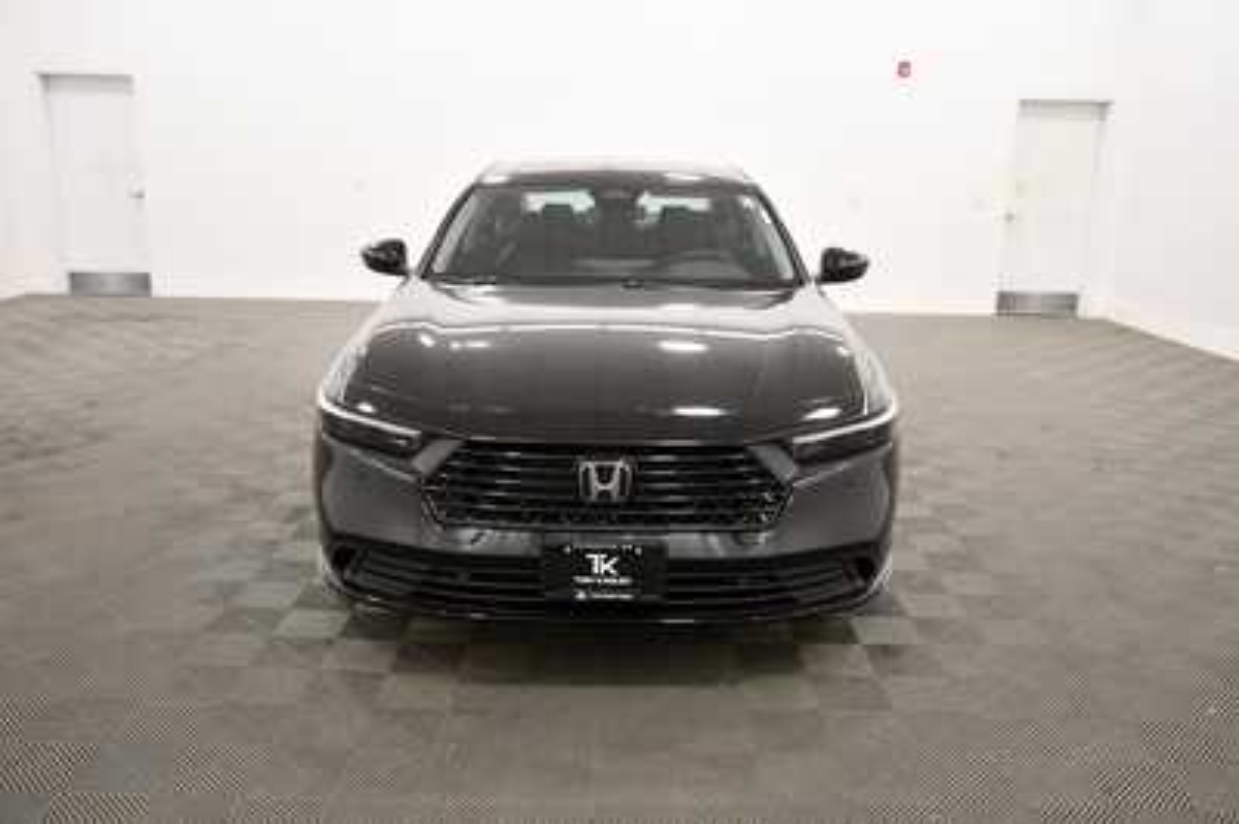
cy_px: 412
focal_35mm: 27
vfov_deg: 47.9
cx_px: 620
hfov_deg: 67.4
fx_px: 928
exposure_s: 1/125
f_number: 5.3
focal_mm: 18
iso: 1250
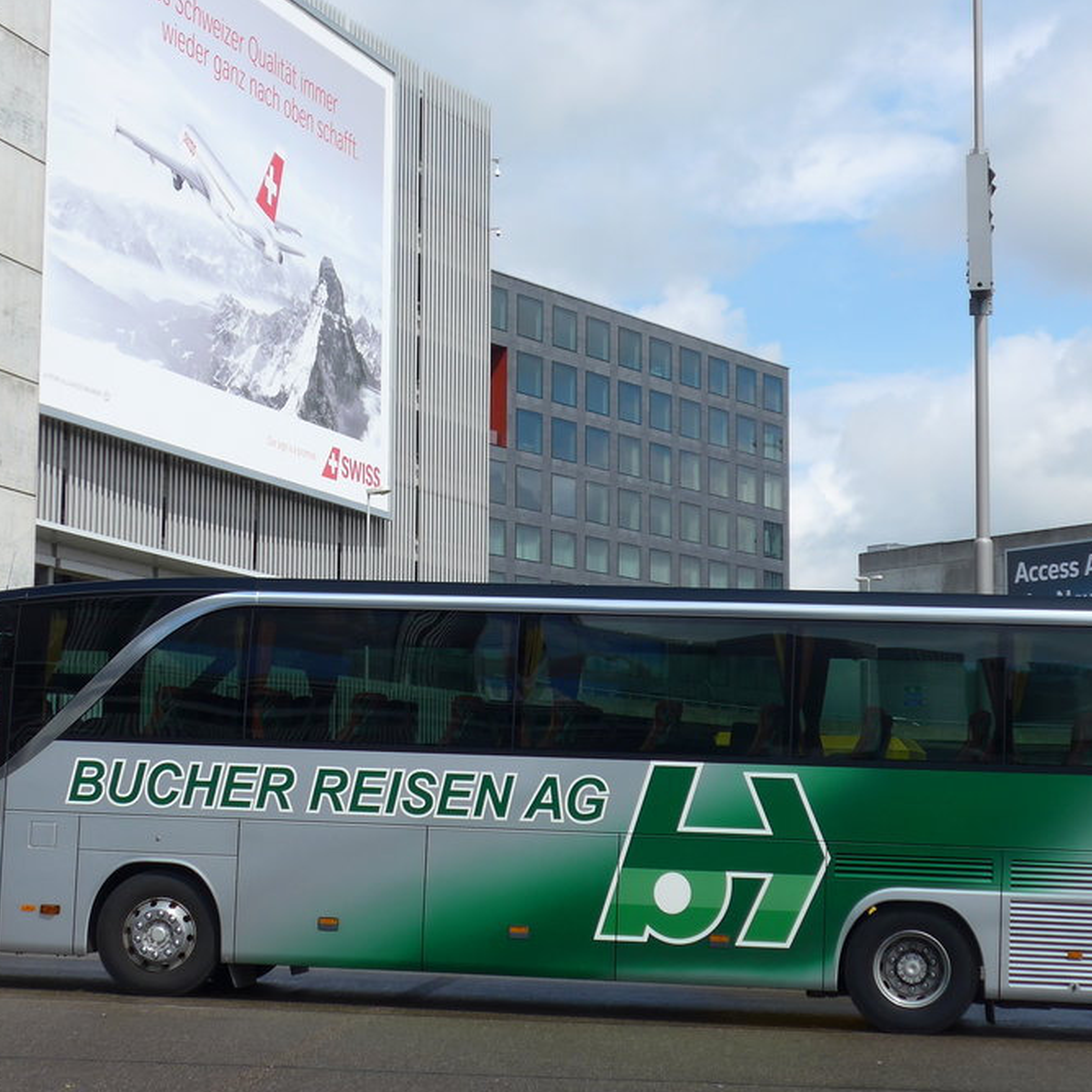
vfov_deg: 23.7
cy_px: 533
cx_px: 577
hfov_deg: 23.7
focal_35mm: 73
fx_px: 2605
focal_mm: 9.5
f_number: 3
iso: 80
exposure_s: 1/2000
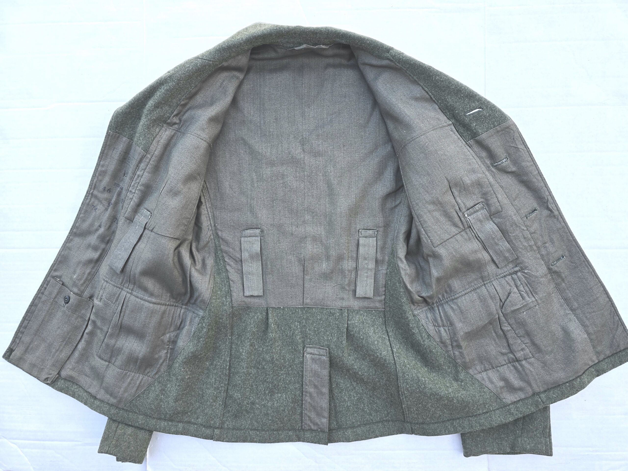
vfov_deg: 58.9
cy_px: 236
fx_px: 417
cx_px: 314
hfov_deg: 73.9
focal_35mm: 23
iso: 50
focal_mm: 6.3
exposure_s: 1/182
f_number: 1.7
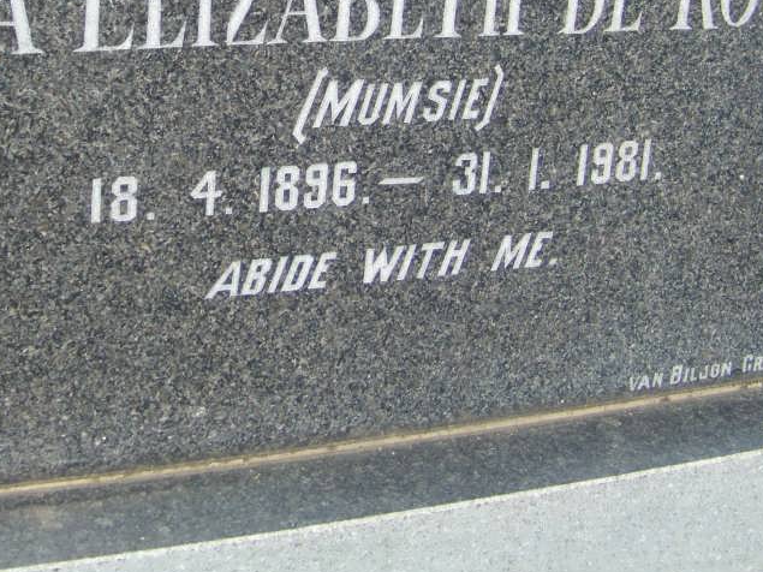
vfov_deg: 21.1
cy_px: 53
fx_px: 1499
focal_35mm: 68
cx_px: 269
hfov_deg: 28.4
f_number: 2.8
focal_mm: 5.85
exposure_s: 1/800
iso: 64
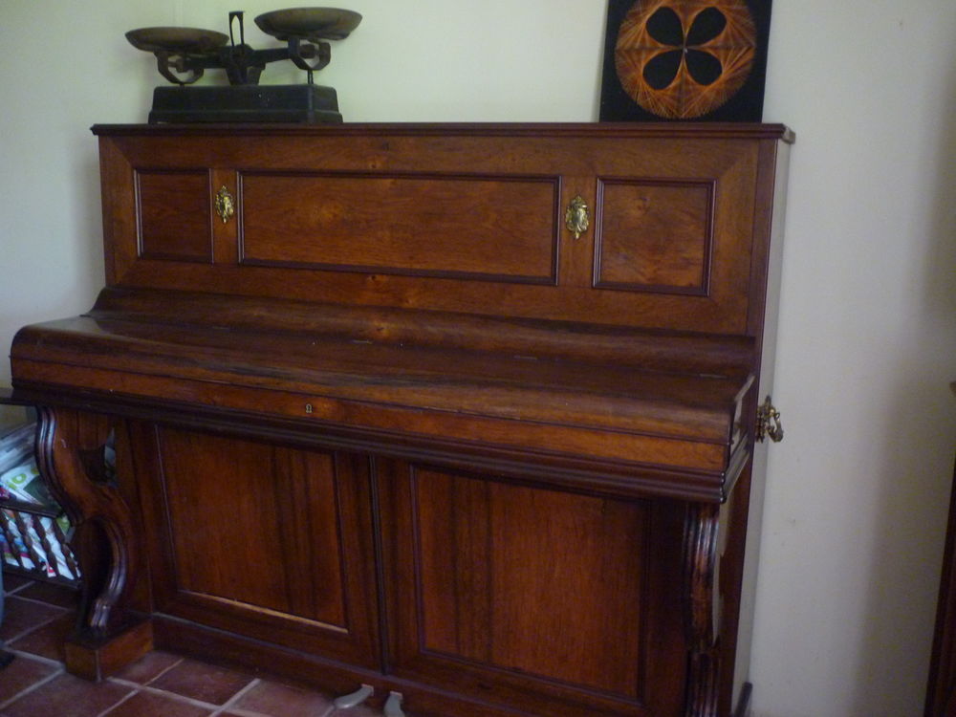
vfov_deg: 42.9
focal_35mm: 33
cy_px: 358
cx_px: 478
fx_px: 911
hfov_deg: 55.4
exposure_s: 1/8
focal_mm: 5.5
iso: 400
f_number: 2.8
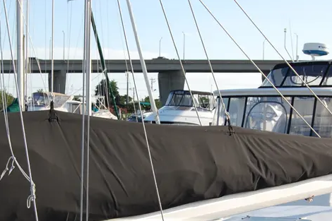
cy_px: 184
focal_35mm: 97
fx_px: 894
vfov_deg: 14.0
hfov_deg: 21.0
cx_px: 134
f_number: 8
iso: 200
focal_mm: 38
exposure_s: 1/250
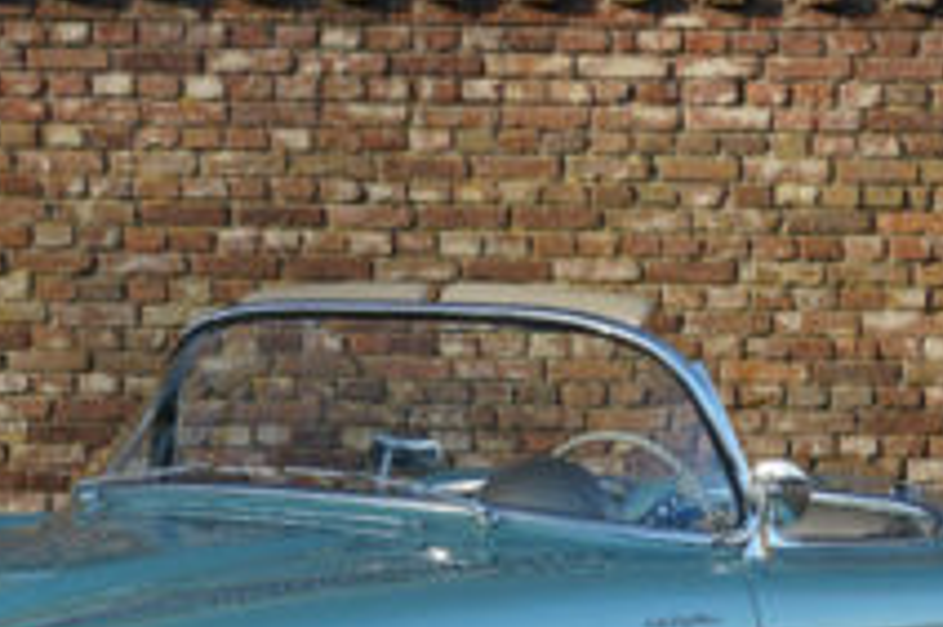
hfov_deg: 12.0
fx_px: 4479
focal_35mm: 171
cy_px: 583
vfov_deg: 8.0
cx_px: 267
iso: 100
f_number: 6.3
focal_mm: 60.4
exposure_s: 1/60
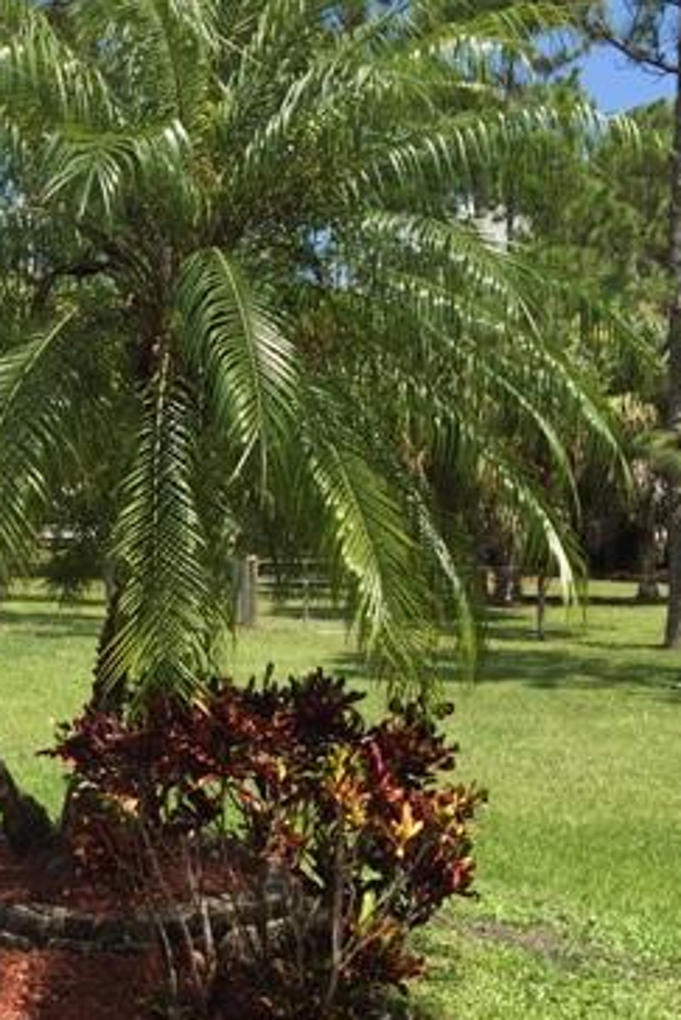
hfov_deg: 24.1
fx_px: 1502
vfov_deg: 37.4
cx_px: -39
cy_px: 577
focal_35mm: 53
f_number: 2.2
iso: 32
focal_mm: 4.15
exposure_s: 1/1883
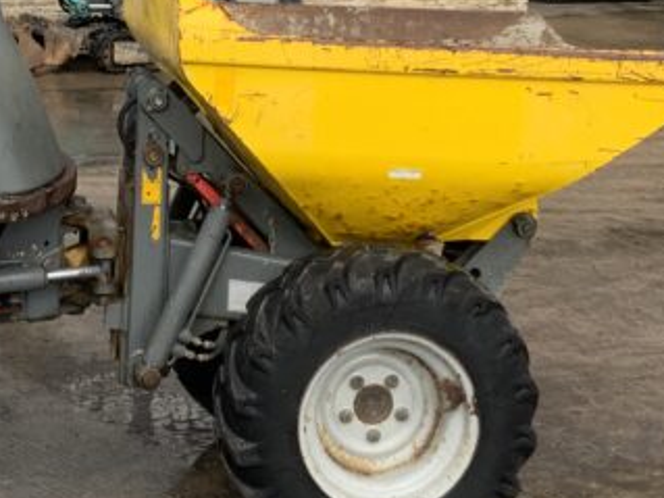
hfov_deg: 20.9
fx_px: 1783
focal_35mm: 93
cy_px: -10
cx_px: 179
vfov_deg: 15.6
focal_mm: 3
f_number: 1.8
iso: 16
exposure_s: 1/929
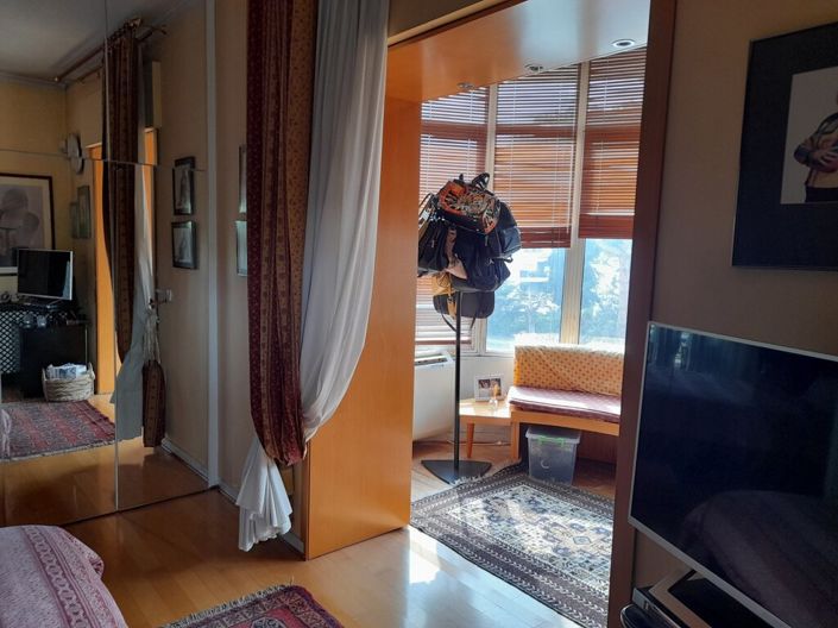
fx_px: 605
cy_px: 314
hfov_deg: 69.4
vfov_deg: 54.8
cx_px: 419
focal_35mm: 25
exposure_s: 1/50
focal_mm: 4.6
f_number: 2
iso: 80
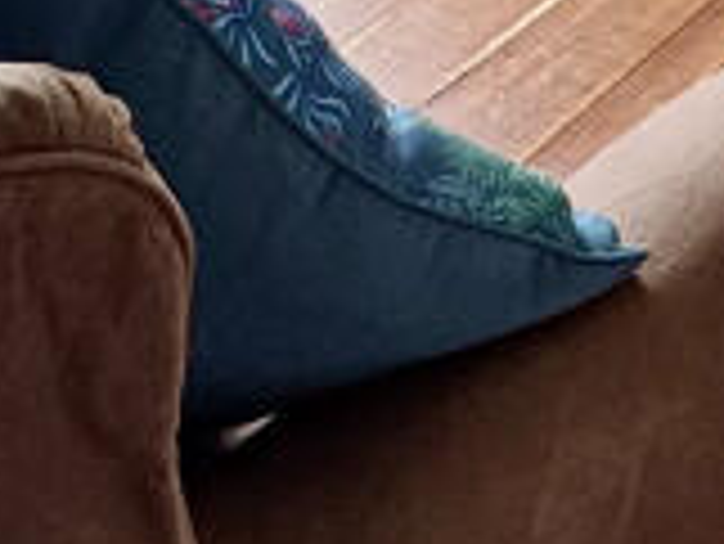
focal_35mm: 89
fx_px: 1863
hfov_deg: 20.6
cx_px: 863
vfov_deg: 12.6
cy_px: -800
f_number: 2.2
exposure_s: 1/99
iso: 250
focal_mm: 2.22
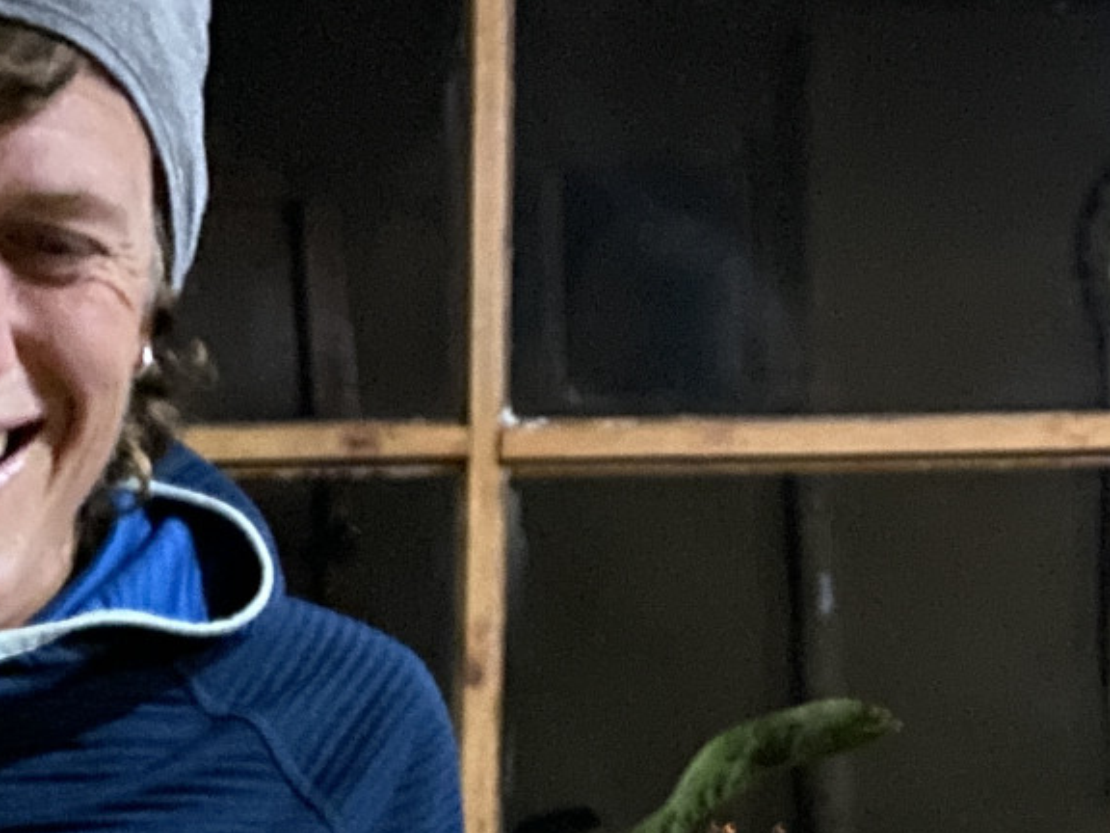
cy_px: 1431
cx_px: 42
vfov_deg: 14.5
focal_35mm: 91
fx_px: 2918
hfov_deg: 20.9
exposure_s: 1/8
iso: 640
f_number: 1.8
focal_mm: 4.25
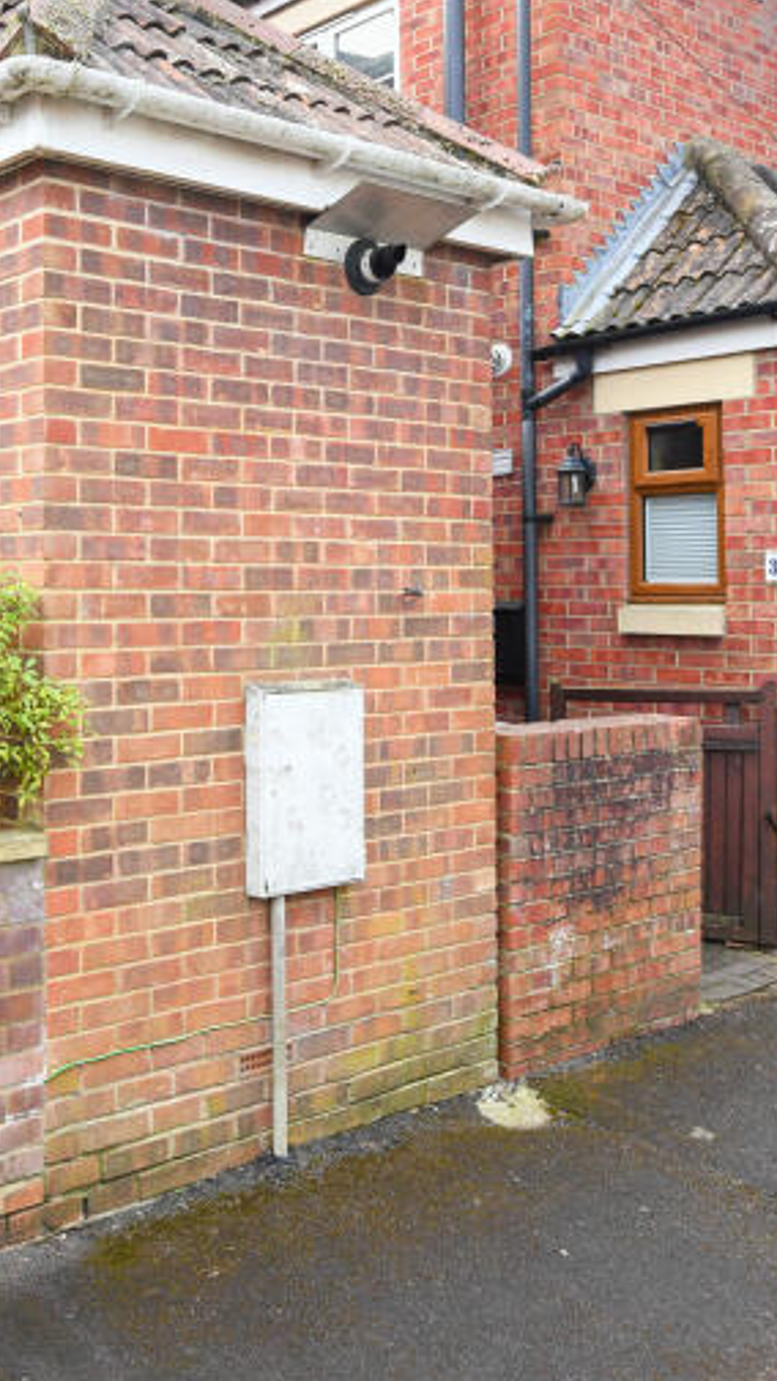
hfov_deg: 32.5
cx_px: 44
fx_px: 1246
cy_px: 464
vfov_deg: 56.8
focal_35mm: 34
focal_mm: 16
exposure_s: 1/200
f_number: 6.3
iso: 640
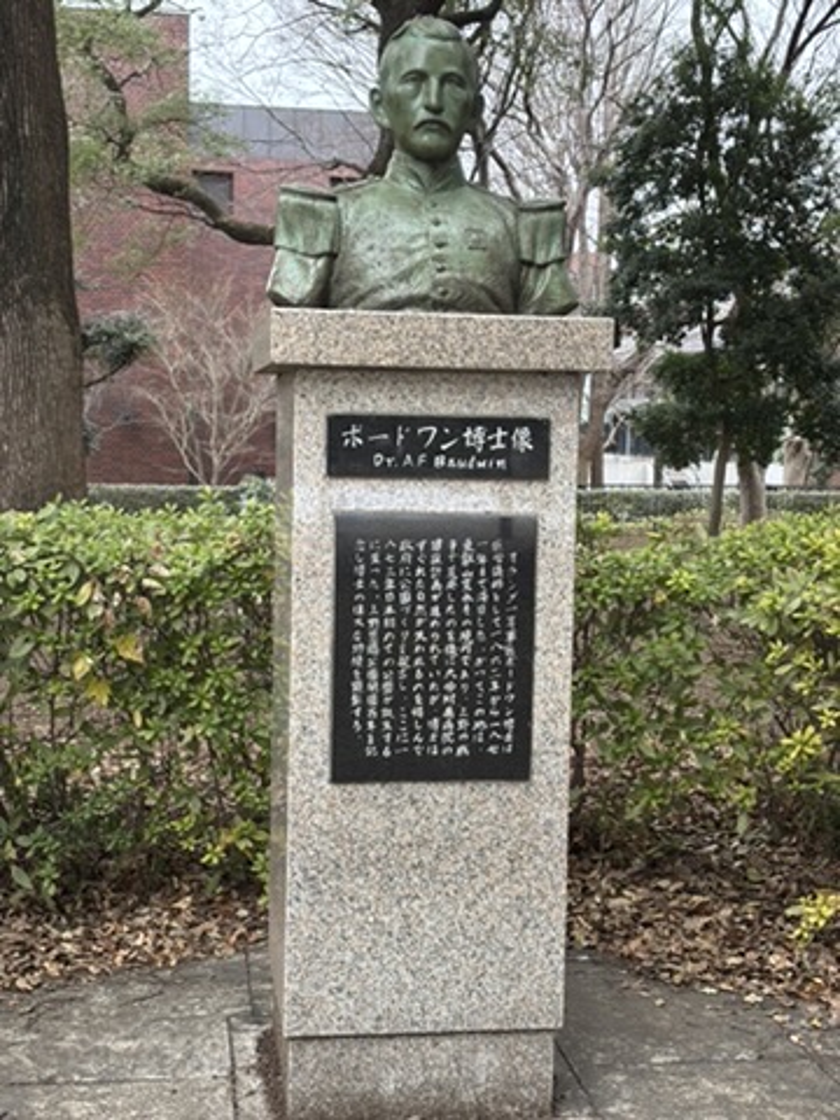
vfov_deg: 36.8
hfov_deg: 28.0
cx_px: 420
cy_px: 560
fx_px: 1682
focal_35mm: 52
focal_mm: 5.96
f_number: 1.6
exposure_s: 1/97
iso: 50
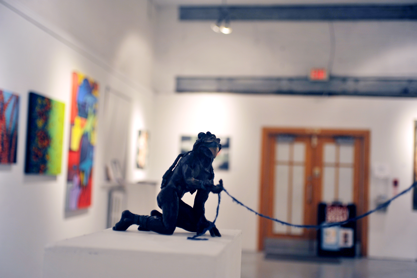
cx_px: 208
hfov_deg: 41.1
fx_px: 556
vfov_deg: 28.0
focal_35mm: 48
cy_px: 139
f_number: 3.2
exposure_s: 1/40
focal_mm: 48
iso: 200
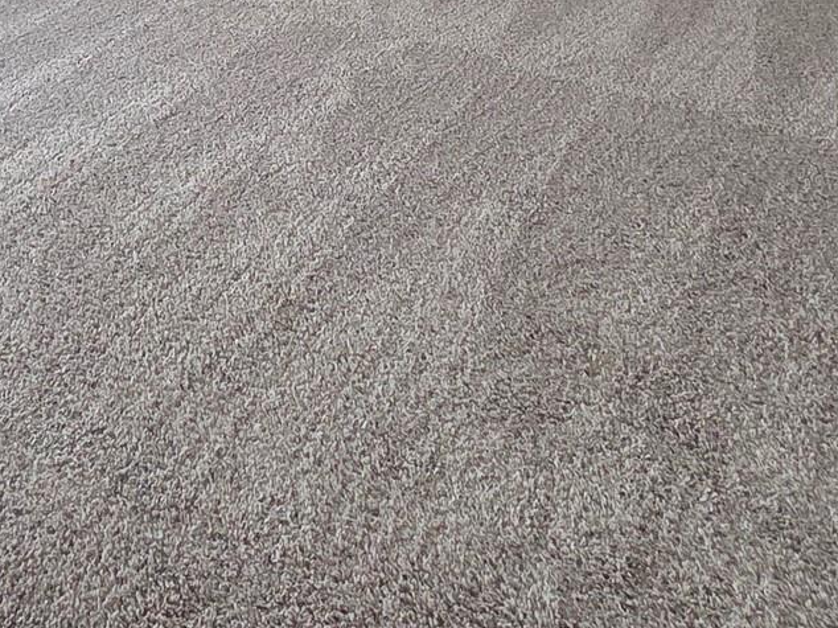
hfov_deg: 43.3
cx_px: 206
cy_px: -345
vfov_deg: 25.0
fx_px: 1016
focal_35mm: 42
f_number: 2.2
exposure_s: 1/60
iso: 800
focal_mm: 2.2
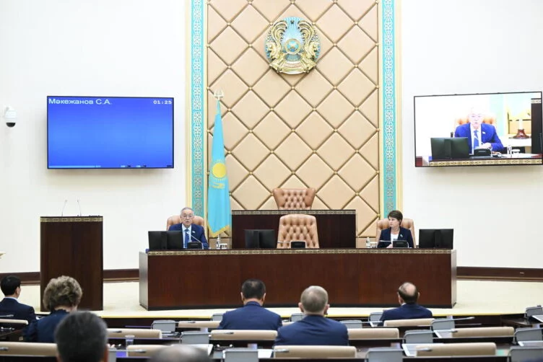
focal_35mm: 70
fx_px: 1056
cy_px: 181
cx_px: 272
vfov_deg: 19.5
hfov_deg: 28.8
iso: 3200
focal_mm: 70
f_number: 3.5
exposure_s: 1/200
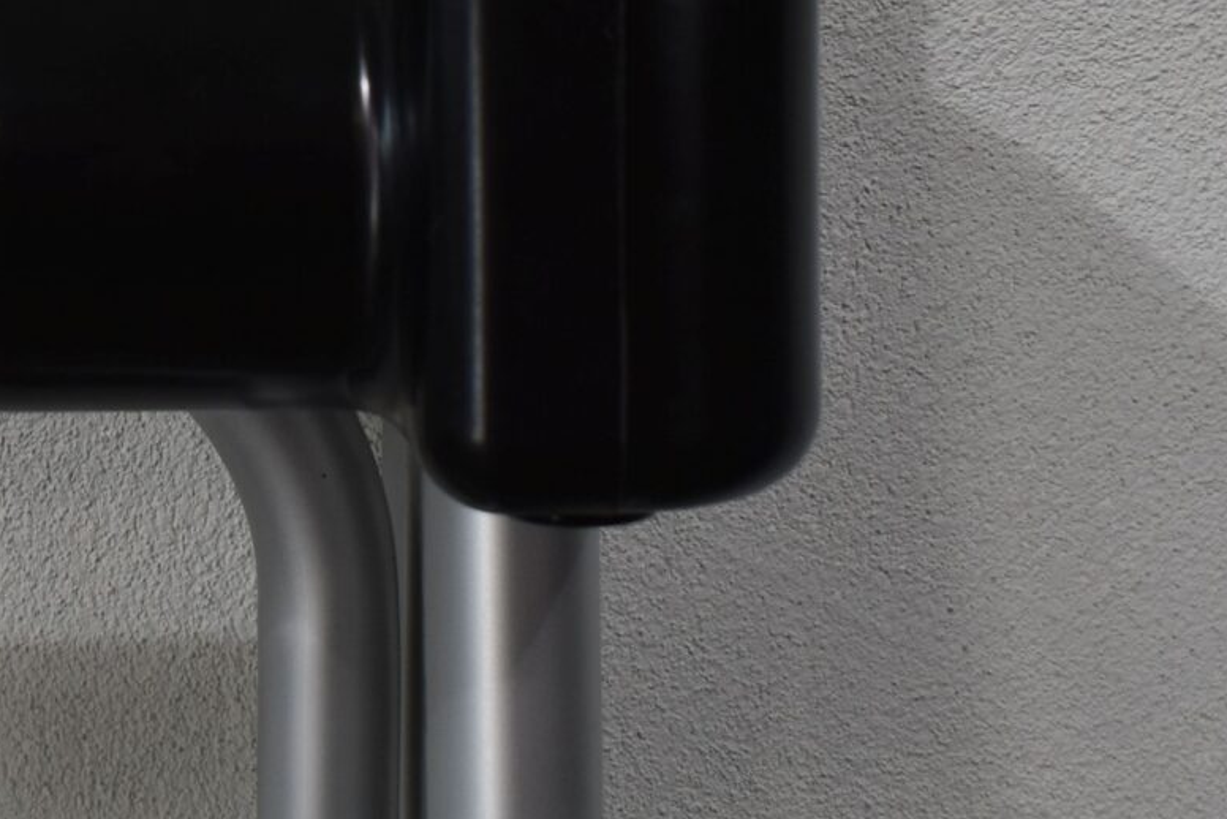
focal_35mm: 124
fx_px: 4216
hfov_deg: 16.3
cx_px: 43
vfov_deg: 10.8
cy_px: -282
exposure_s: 1/125
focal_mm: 25
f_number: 5.6
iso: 250
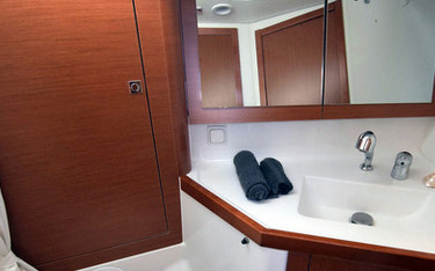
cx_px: 247
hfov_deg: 66.5
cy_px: 213
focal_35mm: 28
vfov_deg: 42.9
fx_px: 330
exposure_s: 1/100
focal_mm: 11
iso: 1600
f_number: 5
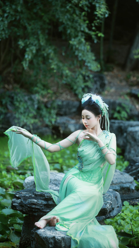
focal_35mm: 154
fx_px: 1009
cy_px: 124
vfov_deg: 14.0
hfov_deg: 7.9
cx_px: 67
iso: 160
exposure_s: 1/125
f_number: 2.8
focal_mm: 147
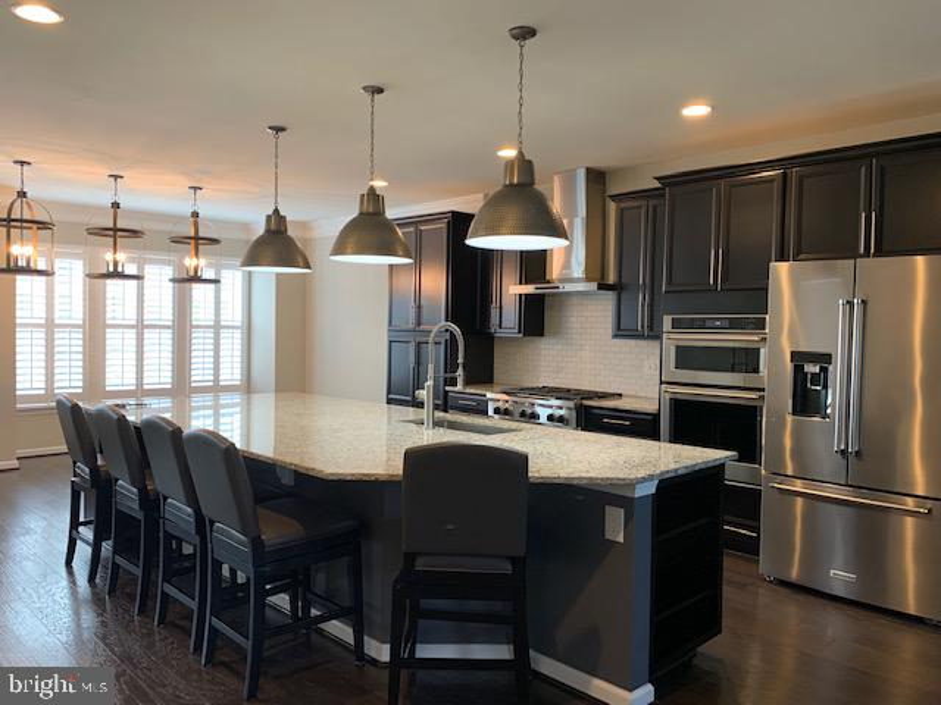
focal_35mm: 26
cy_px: 352
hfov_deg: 67.3
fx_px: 707
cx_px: 470
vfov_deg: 53.1
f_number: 1.8
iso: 125
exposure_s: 1/60
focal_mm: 4.25
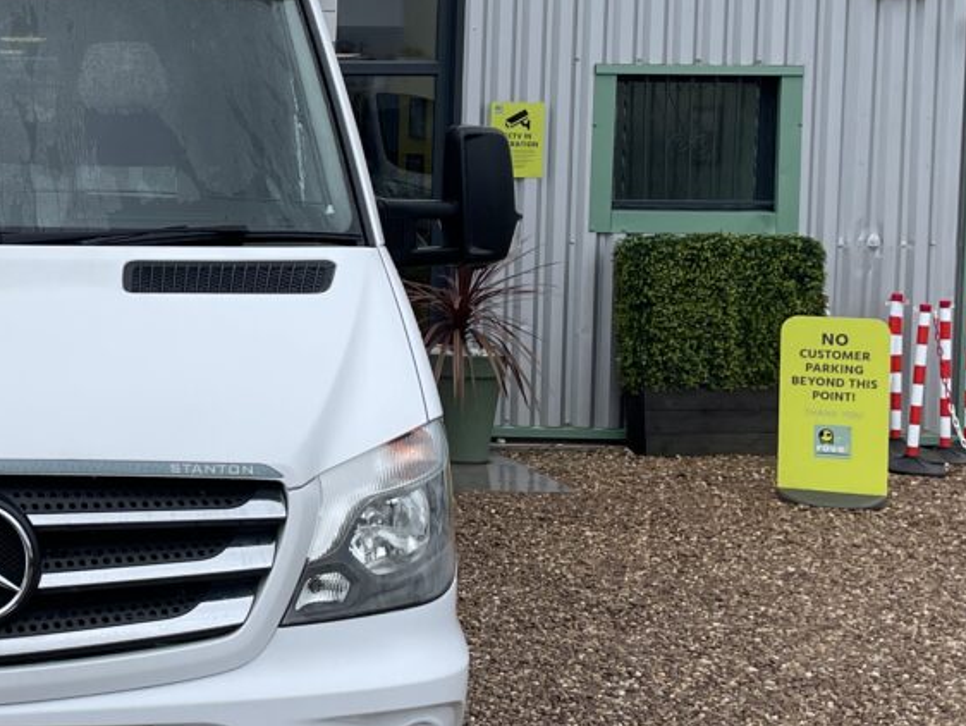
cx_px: -91
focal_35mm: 71
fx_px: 1982
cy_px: 260
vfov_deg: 20.7
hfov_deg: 25.4
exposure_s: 1/1159
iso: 32
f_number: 1.6
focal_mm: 4.2
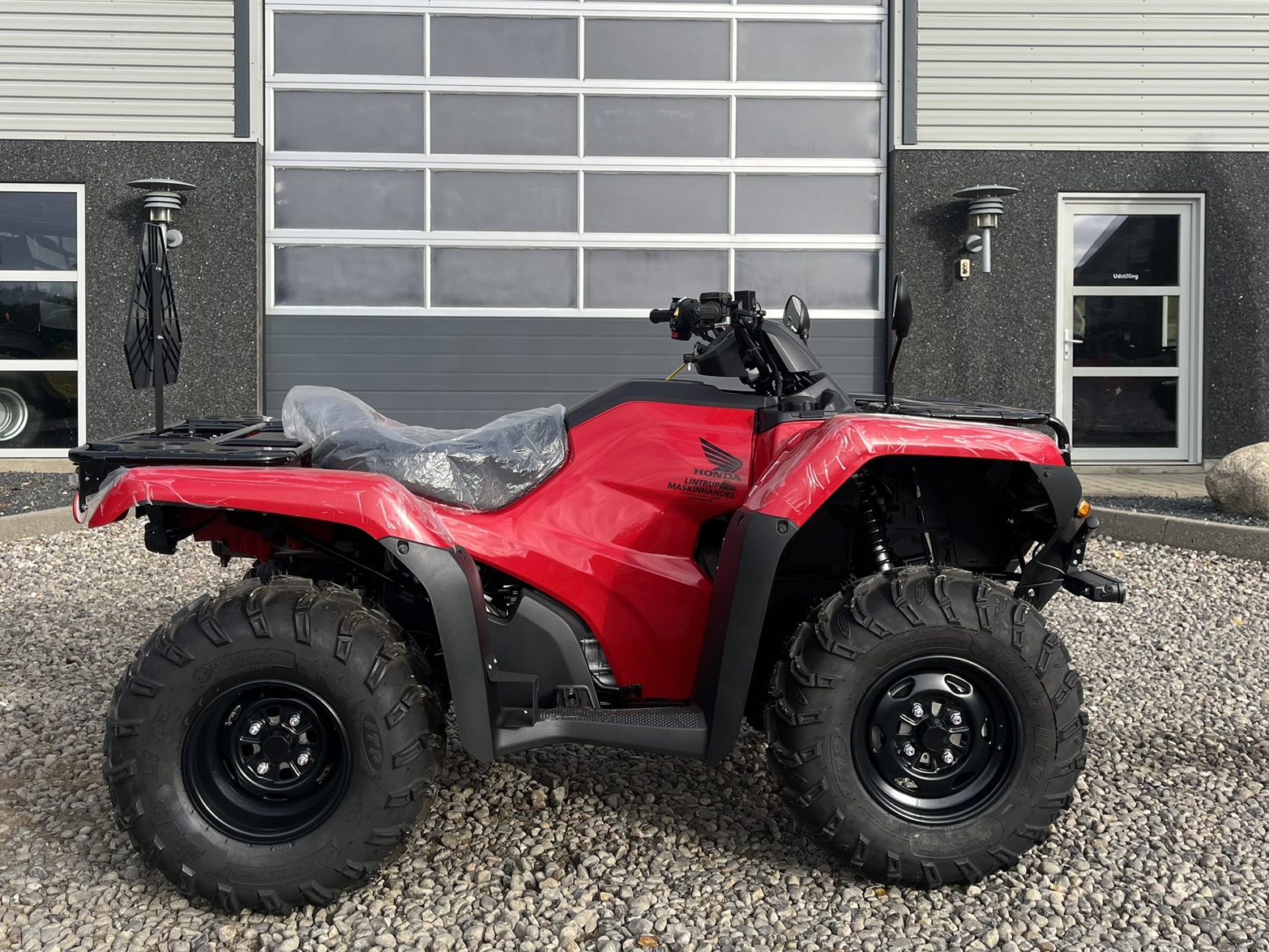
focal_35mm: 34
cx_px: 618
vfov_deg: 41.6
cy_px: 389
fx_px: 1247
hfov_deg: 53.9
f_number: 1.6
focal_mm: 5.1
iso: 50
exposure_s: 1/1776
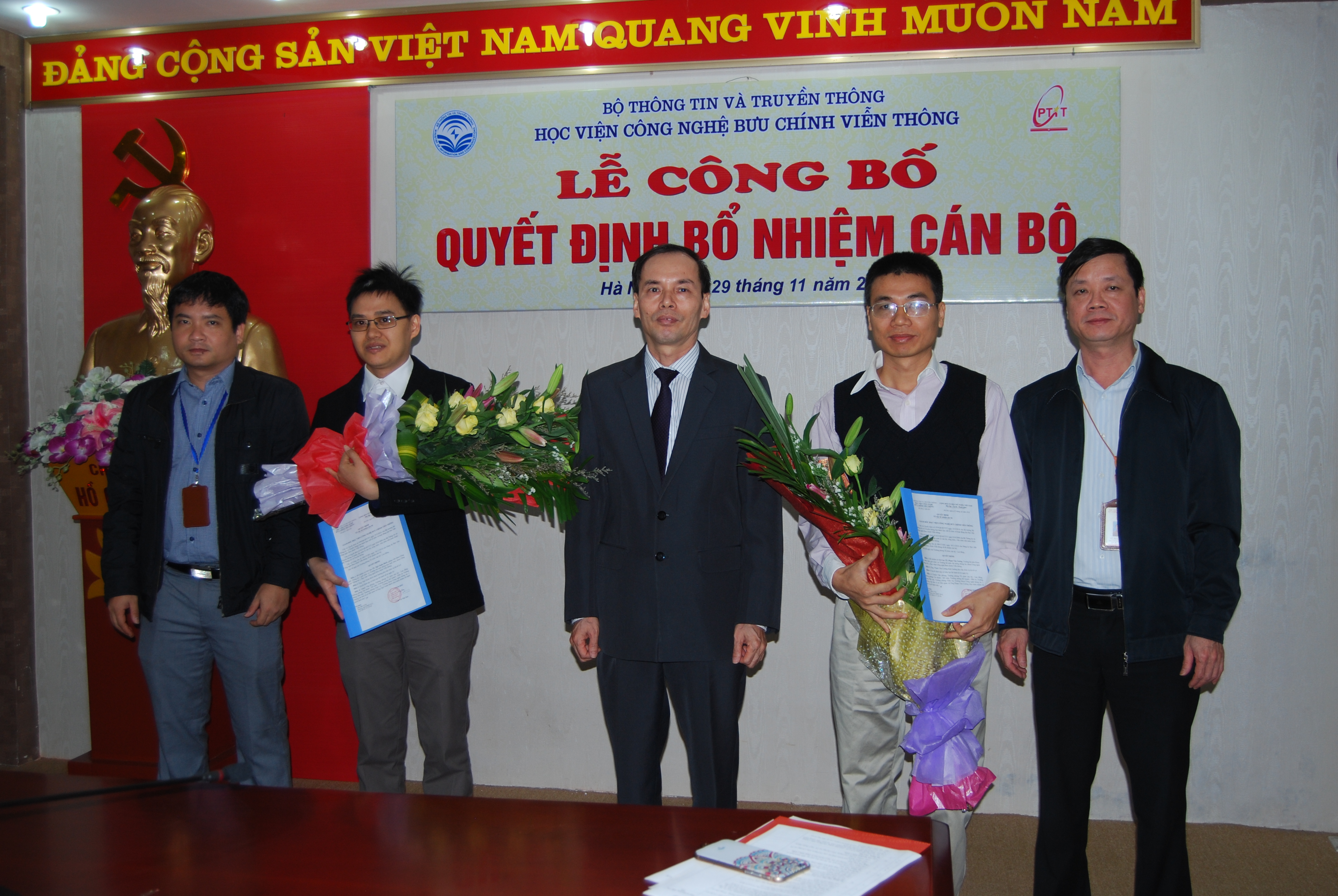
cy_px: 448
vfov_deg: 37.0
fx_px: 1340
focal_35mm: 36
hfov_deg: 53.1
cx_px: 669
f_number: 4
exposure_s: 1/60
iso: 200
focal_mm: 24
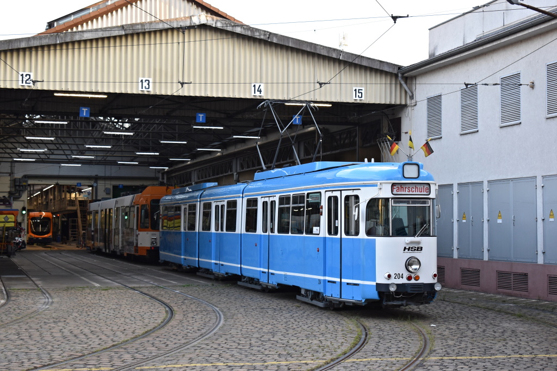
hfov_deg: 29.9
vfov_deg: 20.2
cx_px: 278
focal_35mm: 68
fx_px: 1044
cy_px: 186
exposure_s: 1/125
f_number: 5.6
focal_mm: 45
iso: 400
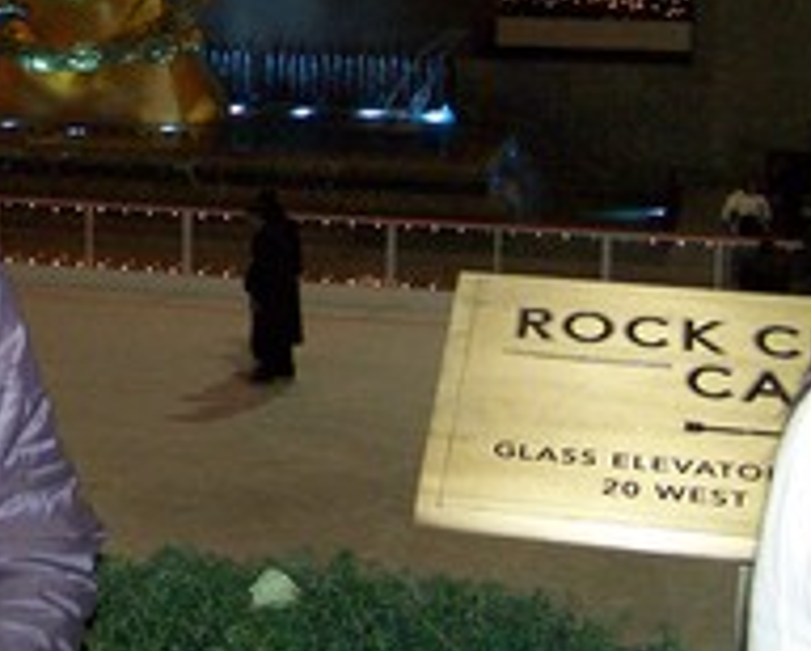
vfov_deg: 17.3
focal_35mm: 87
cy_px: 25
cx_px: -34
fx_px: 2090
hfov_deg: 21.1
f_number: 2.8
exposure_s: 1/60
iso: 400
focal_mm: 6.3
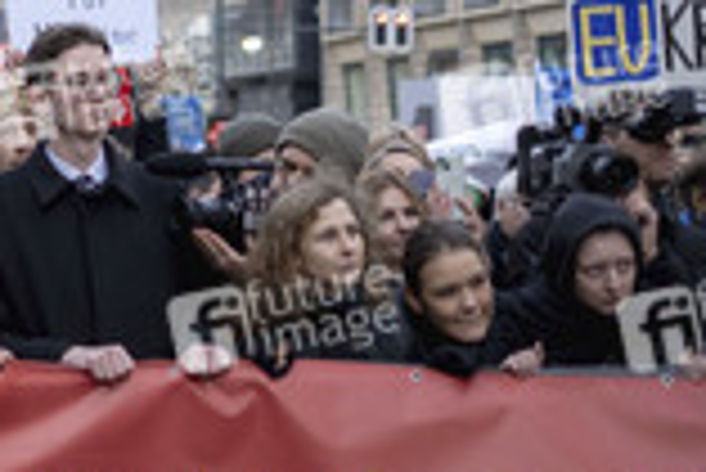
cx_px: -286
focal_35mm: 152
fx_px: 2984
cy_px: 207
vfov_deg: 9.0
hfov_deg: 12.9
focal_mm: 35
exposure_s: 1/400
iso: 500
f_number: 1.4
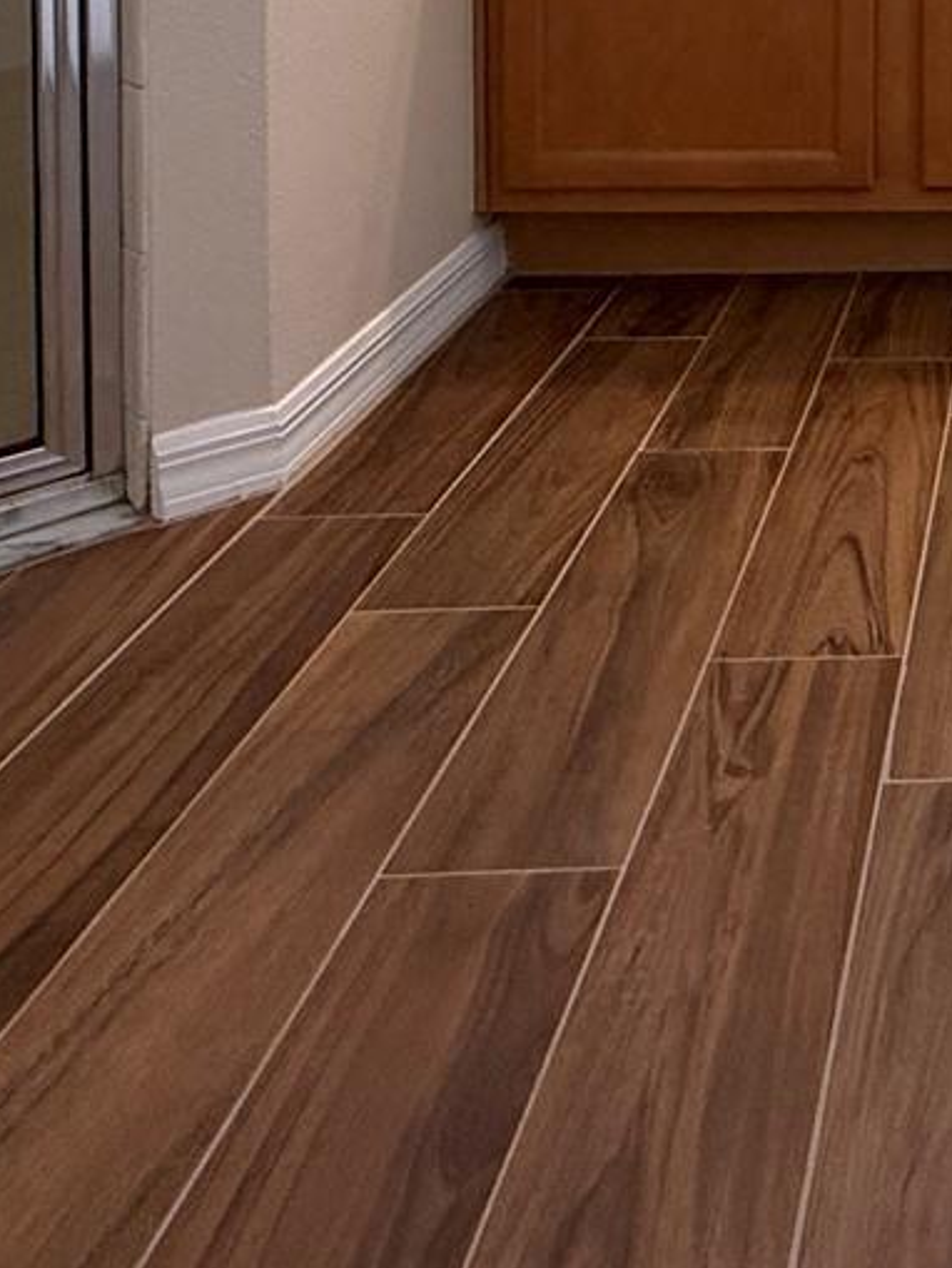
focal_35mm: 44
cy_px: -207
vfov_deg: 35.1
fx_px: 1613
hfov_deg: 27.8
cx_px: 1206
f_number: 2.2
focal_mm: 2.22
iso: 125
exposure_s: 1/120
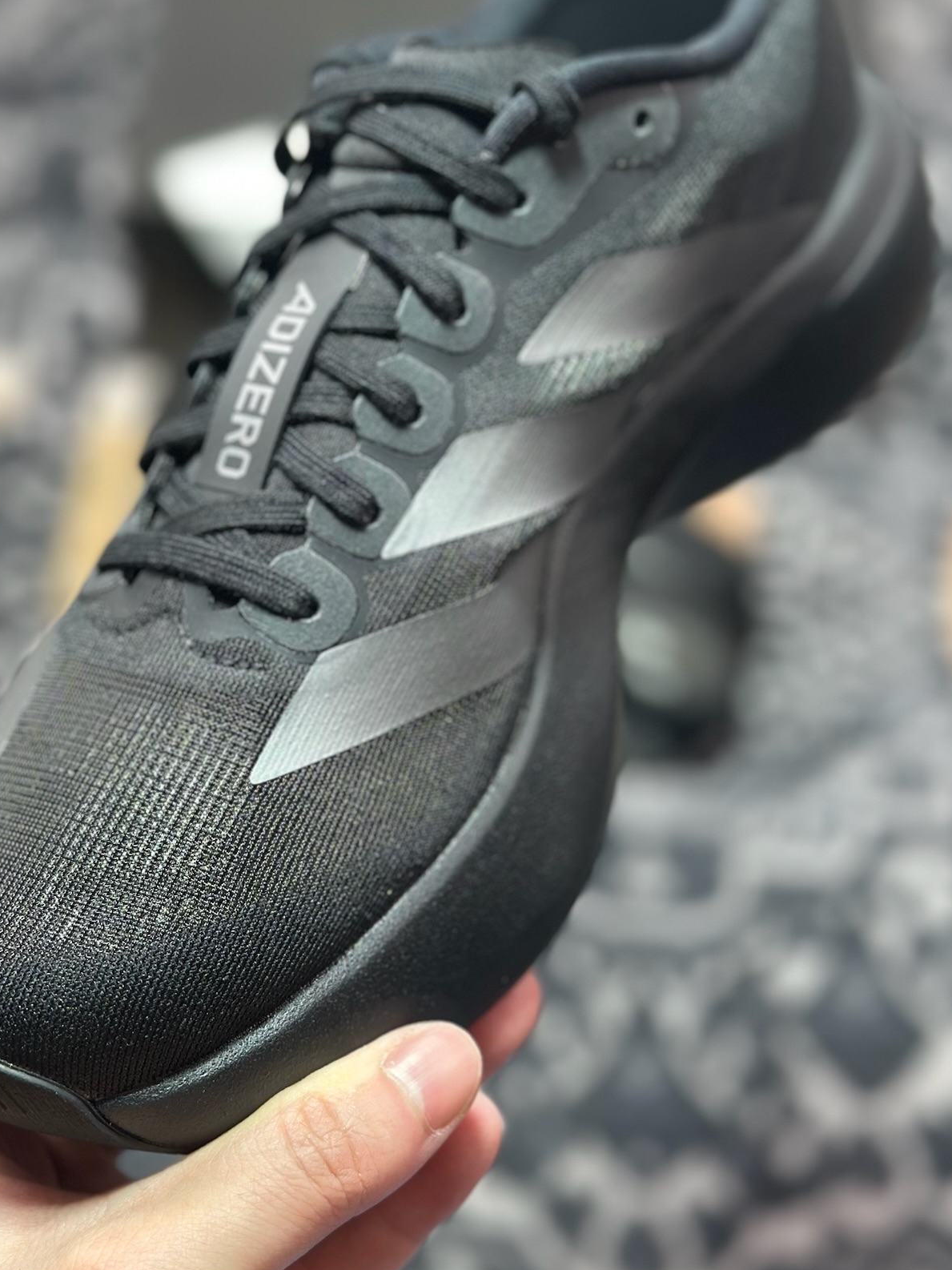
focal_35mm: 62
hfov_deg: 23.6
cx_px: 374
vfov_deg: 31.1
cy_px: 497
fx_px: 2274
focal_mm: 6.86
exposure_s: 1/100
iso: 80
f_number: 1.78
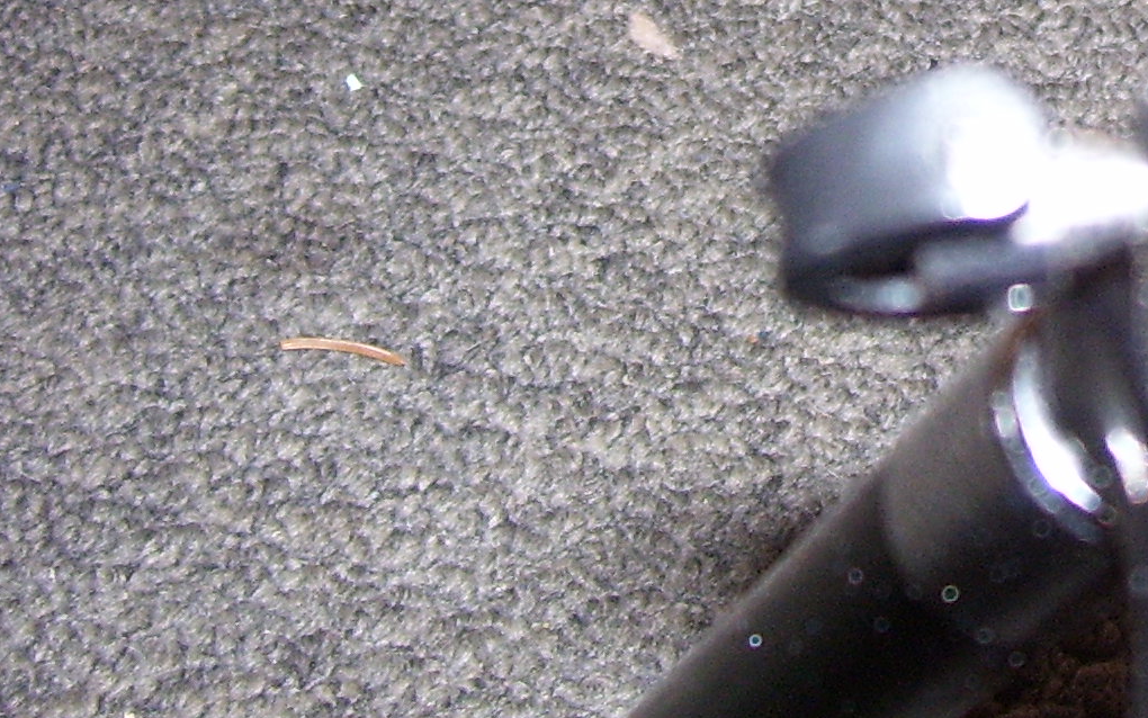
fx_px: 2848
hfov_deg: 21.8
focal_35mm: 91
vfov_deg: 13.7
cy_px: -272
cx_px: 1213
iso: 125
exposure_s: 1/60
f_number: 2.7
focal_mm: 5.6
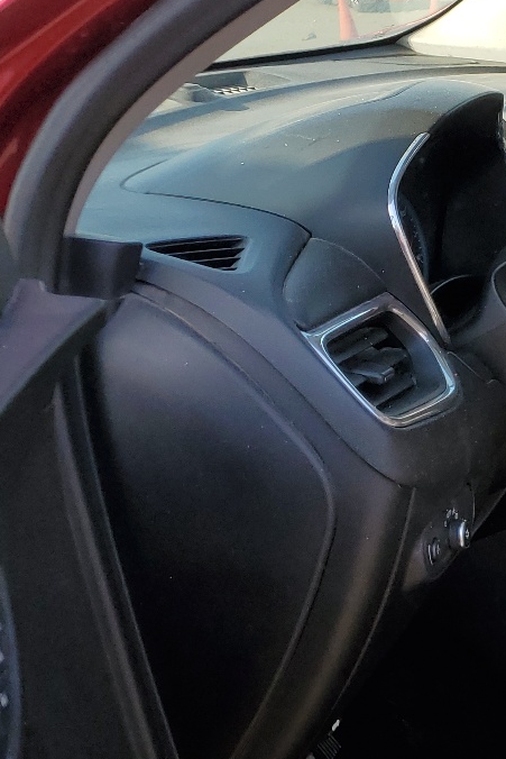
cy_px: 443
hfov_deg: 18.0
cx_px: 845
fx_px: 1349
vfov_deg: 31.4
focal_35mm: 64
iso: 50
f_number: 1.5
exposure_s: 1/625
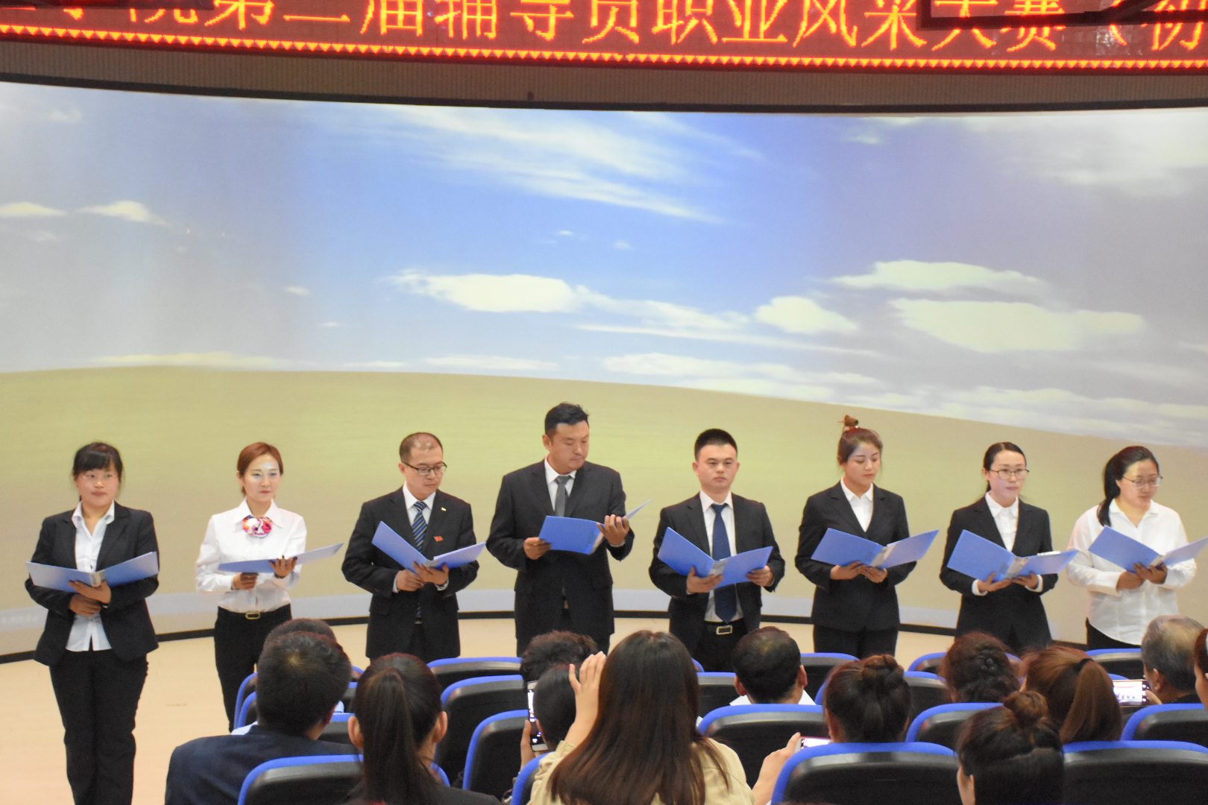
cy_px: 402
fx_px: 2114
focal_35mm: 63
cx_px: 604
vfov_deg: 21.6
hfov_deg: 31.9
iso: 5600
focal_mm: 42
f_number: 4.5
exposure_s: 1/60
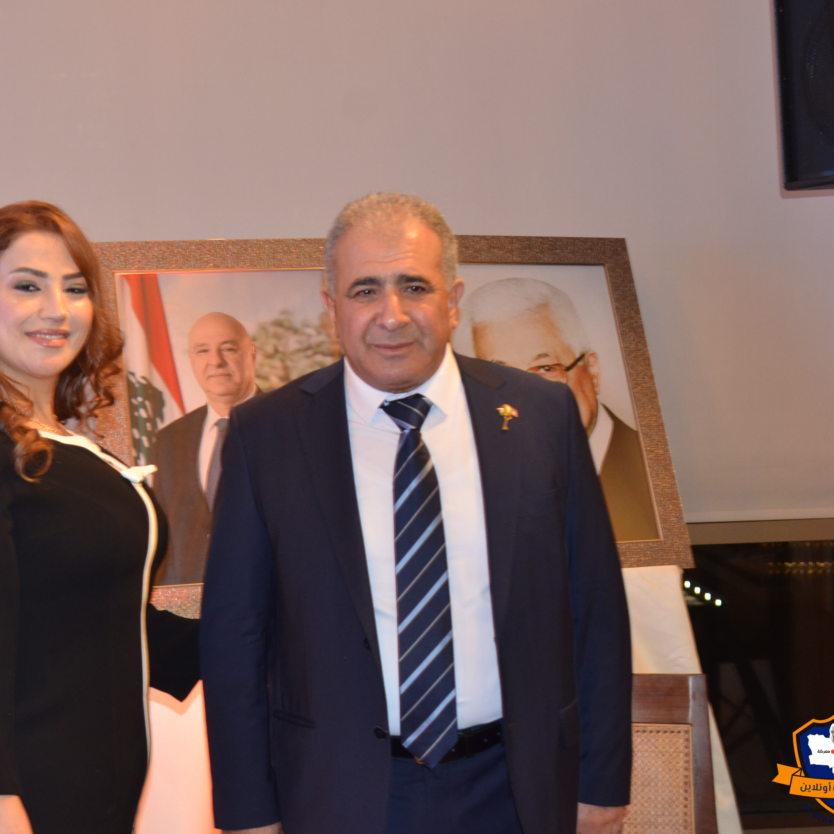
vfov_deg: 28.8
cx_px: 282
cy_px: 417
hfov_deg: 28.6
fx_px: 1626
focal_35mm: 60
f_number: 4
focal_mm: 31
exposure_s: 1/60
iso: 800
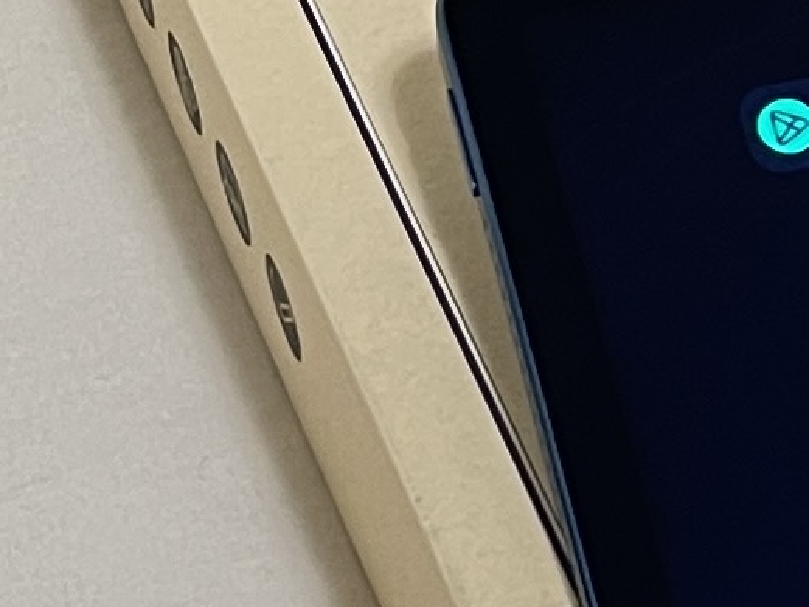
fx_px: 2922
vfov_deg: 11.9
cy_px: 287
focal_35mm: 125
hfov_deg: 13.6
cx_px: 1579
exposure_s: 1/50
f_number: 1.6
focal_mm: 4.2
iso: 320
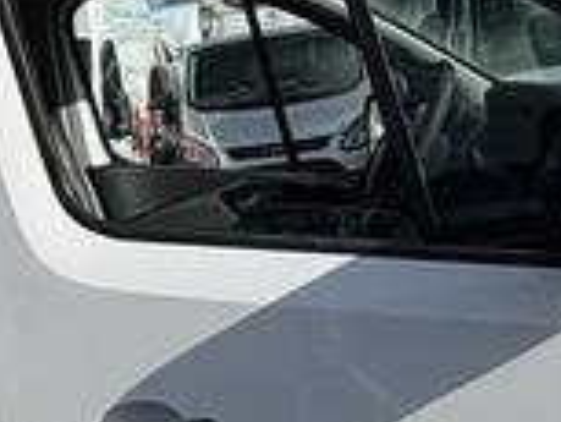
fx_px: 1330
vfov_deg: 18.0
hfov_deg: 23.2
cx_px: 48
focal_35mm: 82
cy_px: 217
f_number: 2.2
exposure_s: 1/2674
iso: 40
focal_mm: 2.22
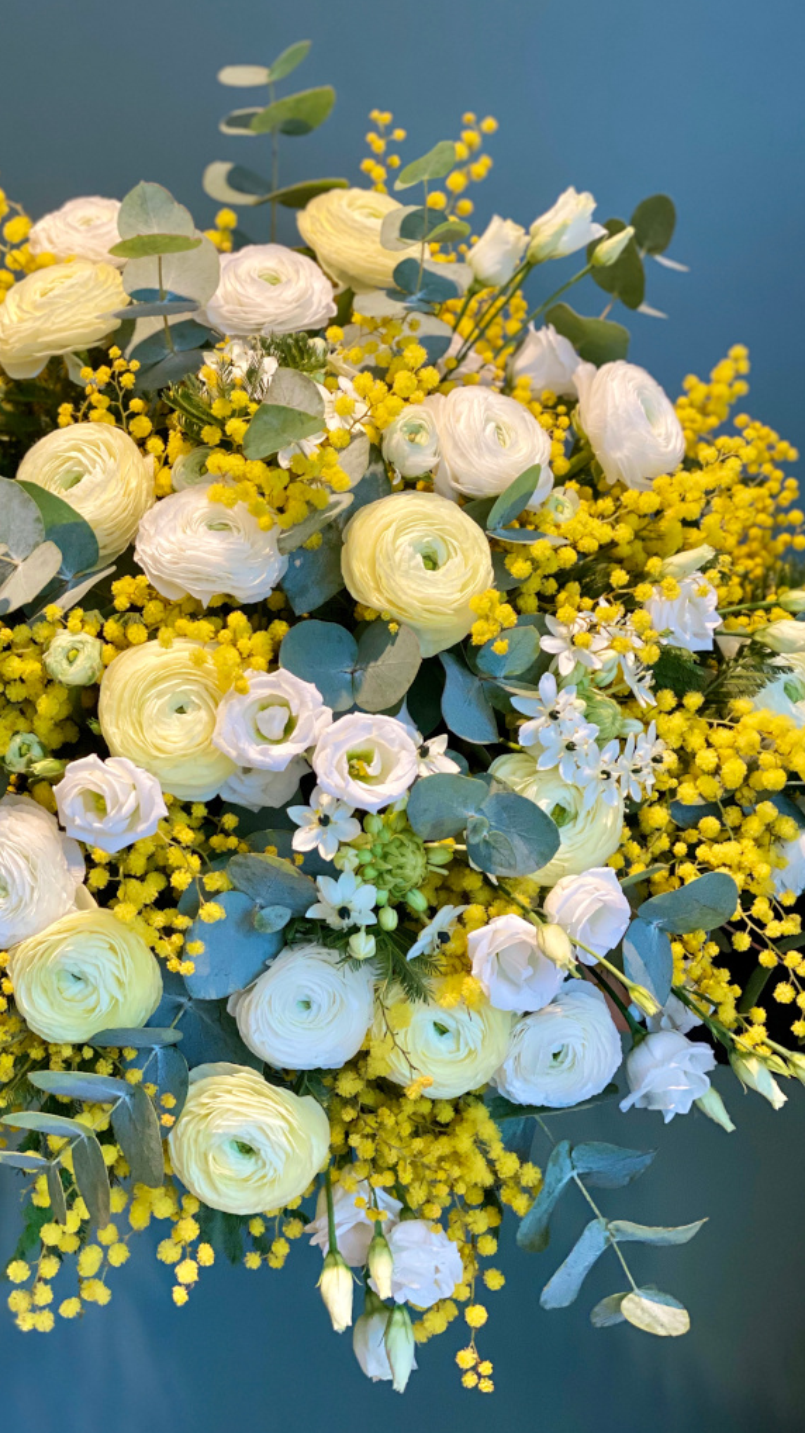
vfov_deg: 36.6
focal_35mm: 57
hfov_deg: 21.0
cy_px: 716
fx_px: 2165
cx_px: 283
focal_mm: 6
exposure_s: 1/100
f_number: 2
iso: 160
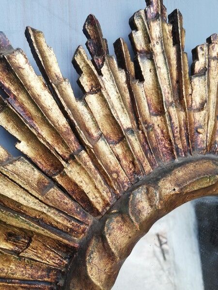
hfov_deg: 53.1
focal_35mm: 26
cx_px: 109
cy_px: 145
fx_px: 218
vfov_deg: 67.3
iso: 50
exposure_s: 1/107
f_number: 2.2
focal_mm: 3.81
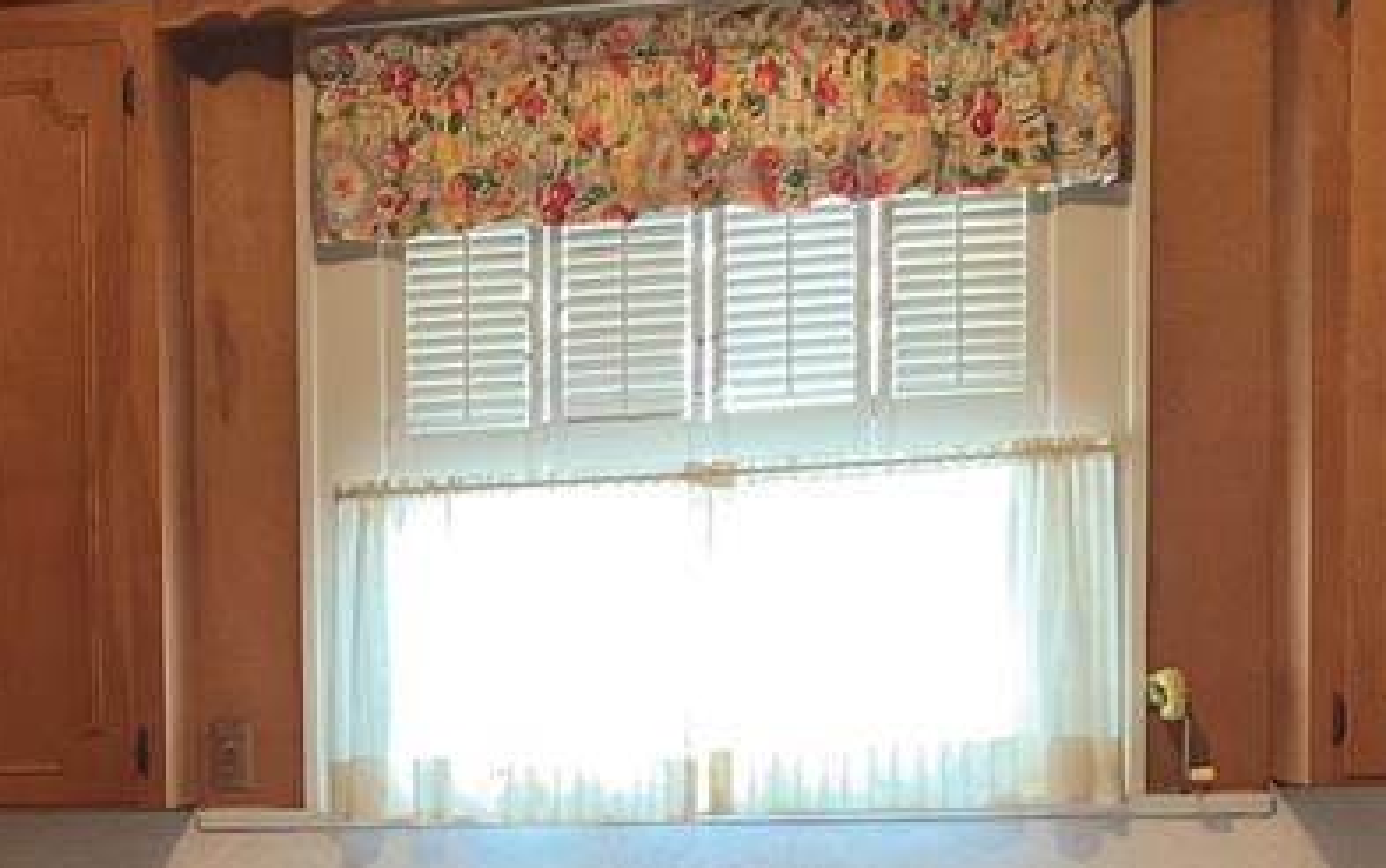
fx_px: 3023
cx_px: -78
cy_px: 949
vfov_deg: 15.9
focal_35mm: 80
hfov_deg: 24.4
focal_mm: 3
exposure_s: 1/40
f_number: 1.8
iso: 320
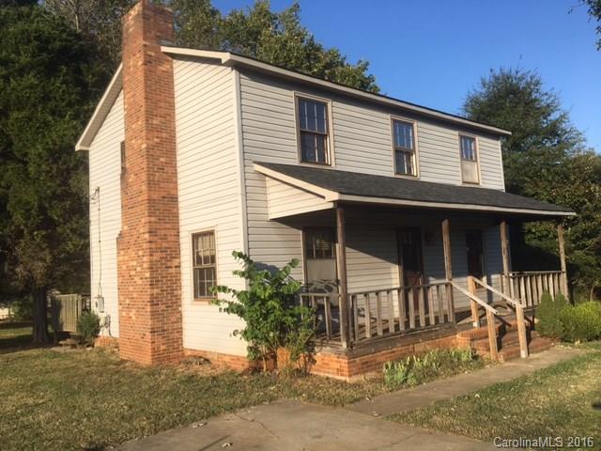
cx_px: 300
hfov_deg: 61.7
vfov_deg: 48.2
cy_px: 226
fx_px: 503
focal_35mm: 29
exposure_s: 1/1261
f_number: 2.2
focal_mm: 4.15
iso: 25
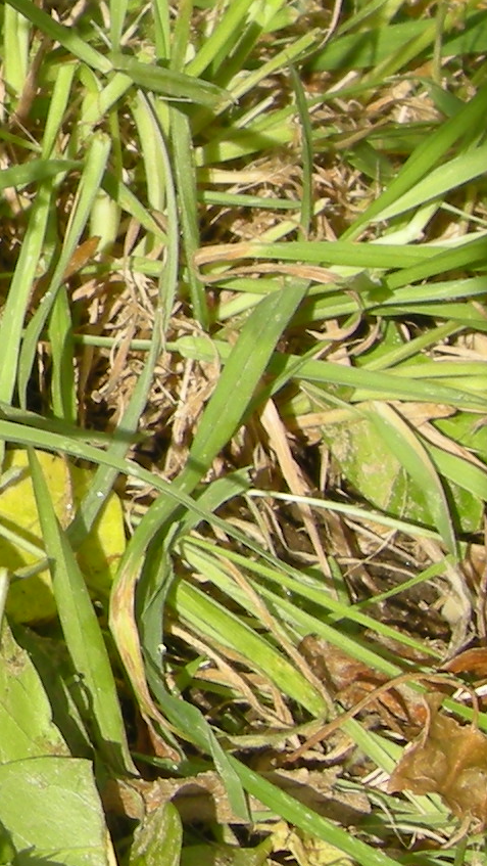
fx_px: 4129
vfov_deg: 11.9
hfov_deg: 6.4
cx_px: -752
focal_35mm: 180
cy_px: 65
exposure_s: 1/185
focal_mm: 7.5
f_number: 4.8
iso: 64
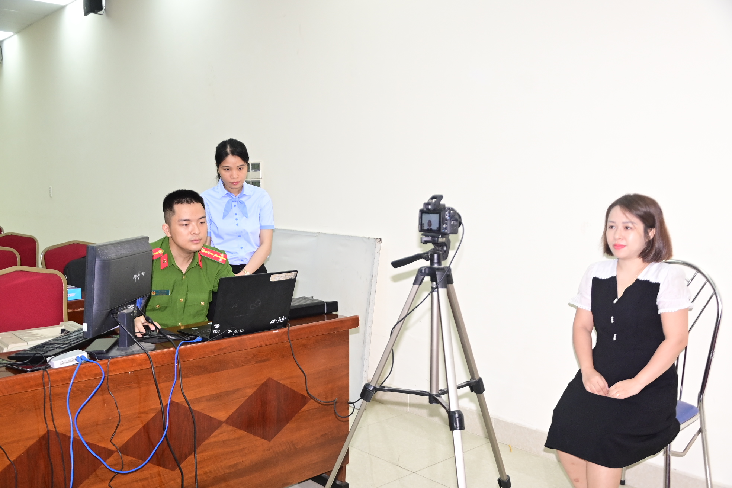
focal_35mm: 33
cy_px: 244
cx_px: 366
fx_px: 671
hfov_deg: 57.2
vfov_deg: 40.0
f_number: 3.8
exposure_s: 1/200
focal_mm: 22
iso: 640
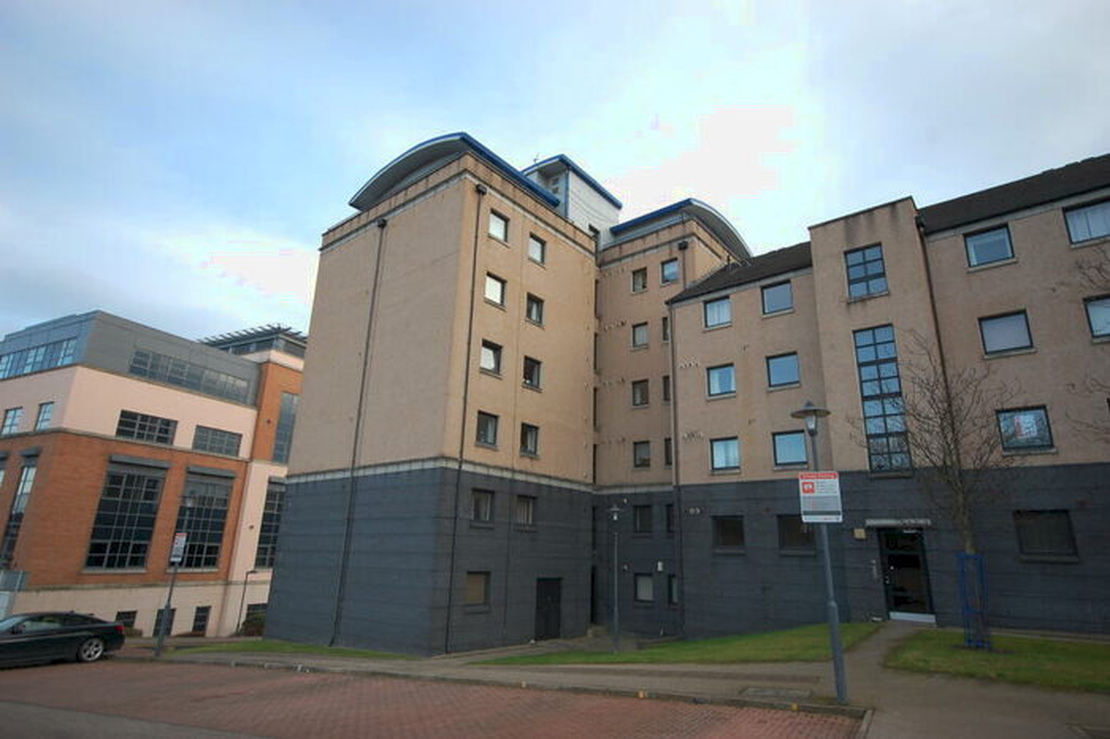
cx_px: 555
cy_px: 370
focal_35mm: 20
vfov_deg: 63.2
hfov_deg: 85.4
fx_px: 601
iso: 200
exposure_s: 1/160
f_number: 6.3
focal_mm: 13
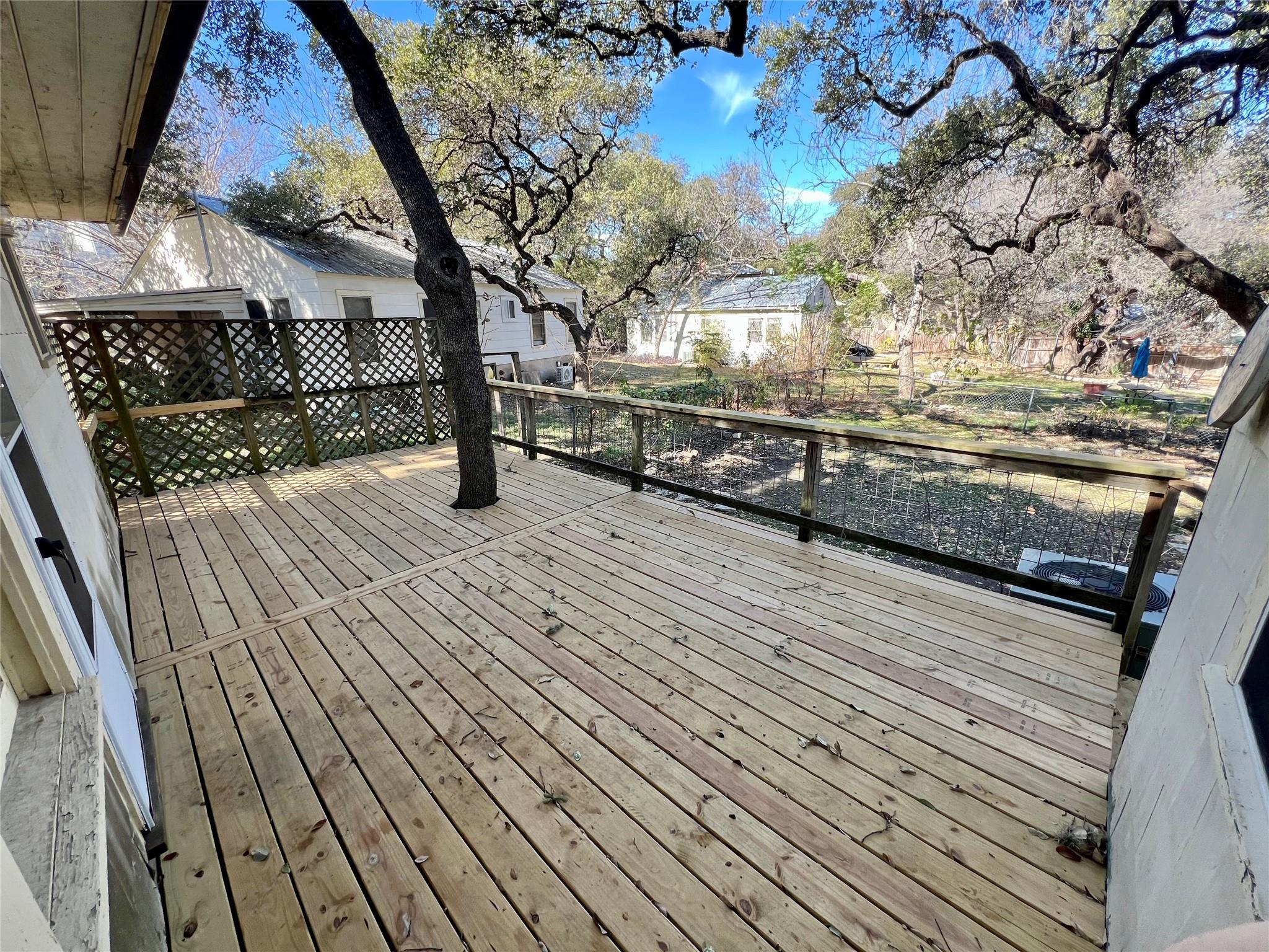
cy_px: 476
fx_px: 477
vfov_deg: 89.9
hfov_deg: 106.2
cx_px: 634
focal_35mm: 13
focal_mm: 1.57
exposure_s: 1/132
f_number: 1.8
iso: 32
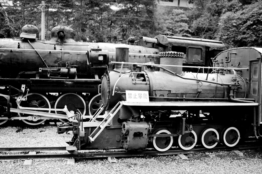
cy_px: 87
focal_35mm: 35
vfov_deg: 37.8
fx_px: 254
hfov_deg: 54.5
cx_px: 131
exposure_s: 1/5000
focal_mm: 35
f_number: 1.4
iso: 2500
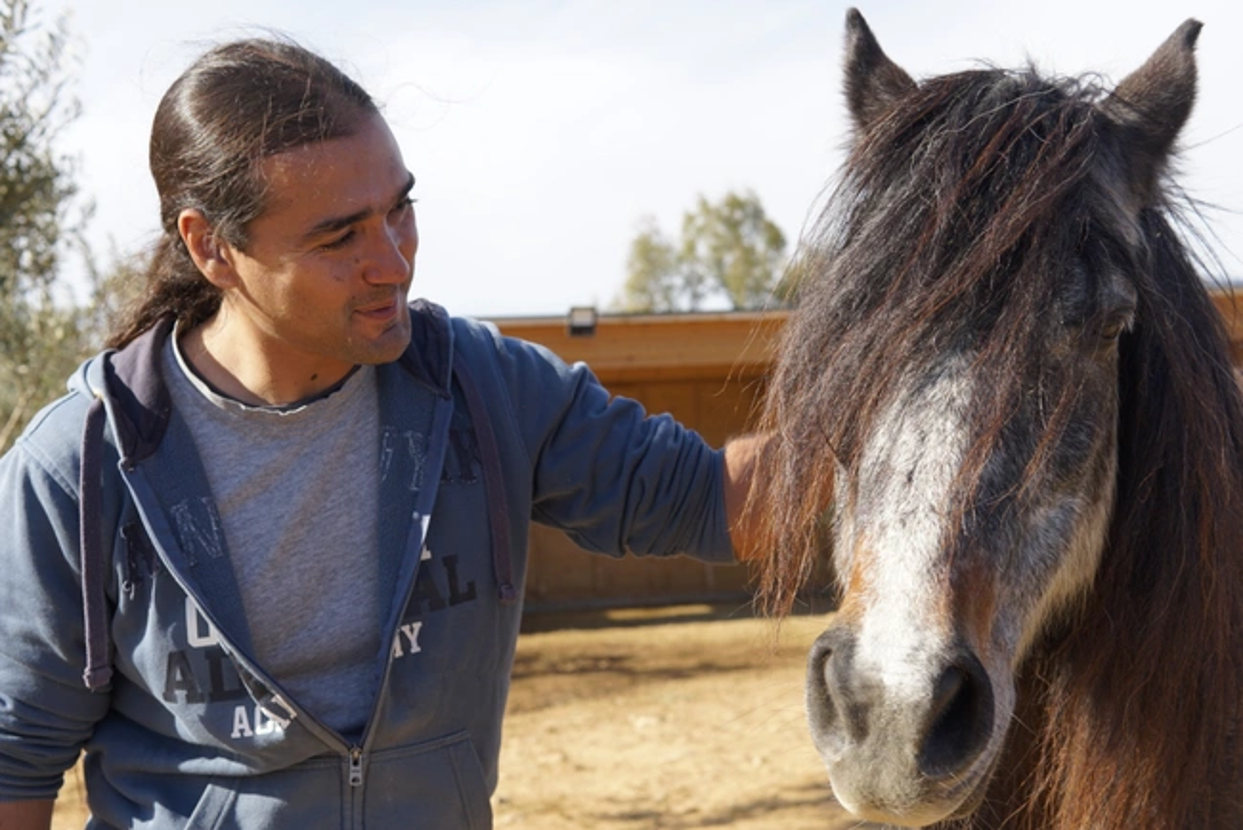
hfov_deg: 43.6
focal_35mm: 45
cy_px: 415
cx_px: 622
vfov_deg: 29.9
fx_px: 1554
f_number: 4.5
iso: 100
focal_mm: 30
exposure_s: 1/320
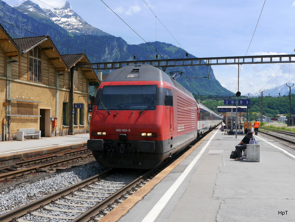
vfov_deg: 49.8
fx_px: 239
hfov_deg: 63.4
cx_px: 148
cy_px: 111
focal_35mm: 28
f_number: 8
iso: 160
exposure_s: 1/500
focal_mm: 14
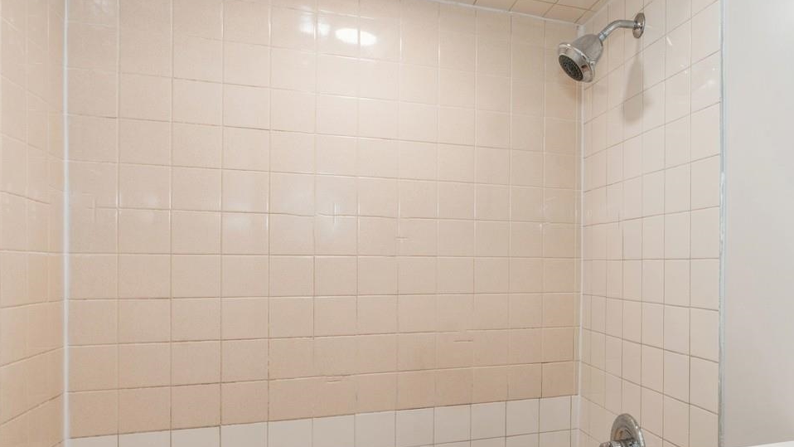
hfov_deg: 64.7
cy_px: 274
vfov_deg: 41.3
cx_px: 573
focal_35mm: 28
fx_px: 590
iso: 100
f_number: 11
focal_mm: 16
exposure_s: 1/4
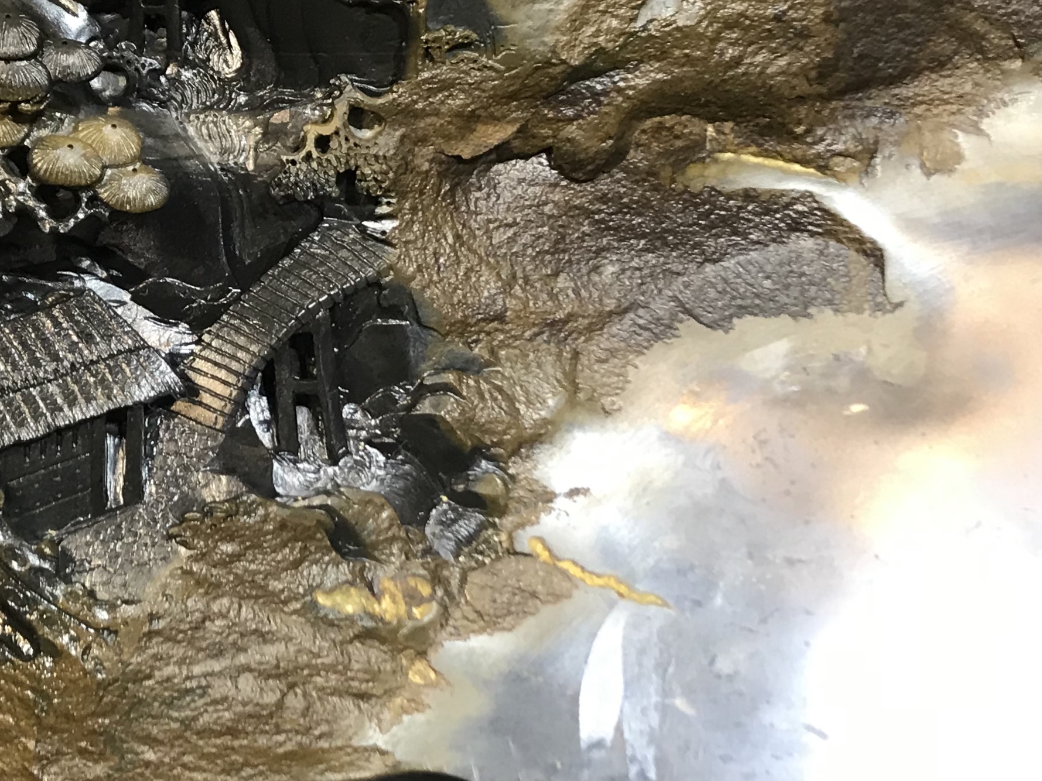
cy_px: 385
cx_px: 325
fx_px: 1866
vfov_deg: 23.6
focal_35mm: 62
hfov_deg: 30.9
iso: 40
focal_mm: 3.99
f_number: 1.8
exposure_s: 1/17
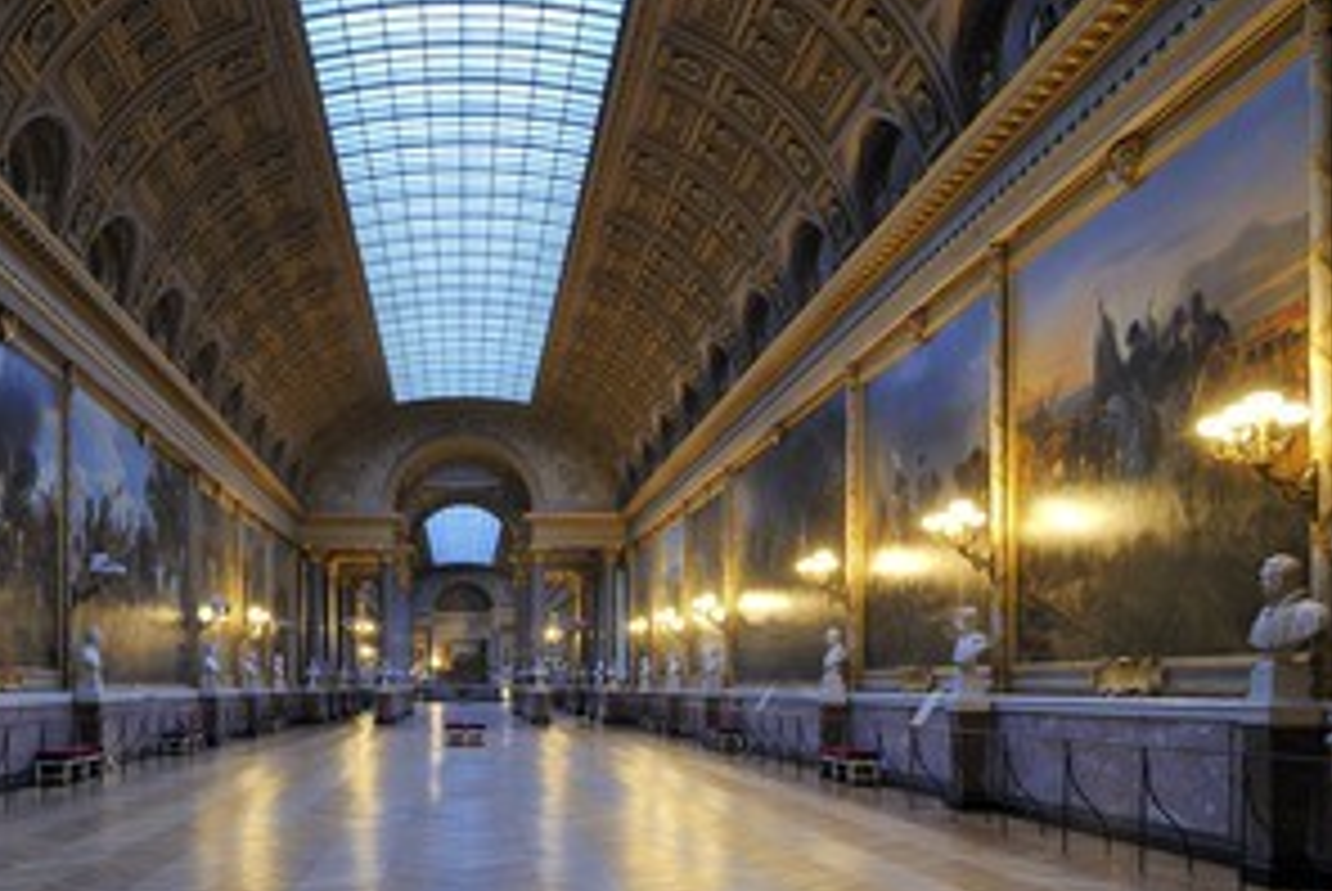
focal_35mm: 34
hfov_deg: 54.8
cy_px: 338
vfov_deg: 38.7
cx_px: 468
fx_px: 1259
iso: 200
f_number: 13
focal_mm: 24
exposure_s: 5
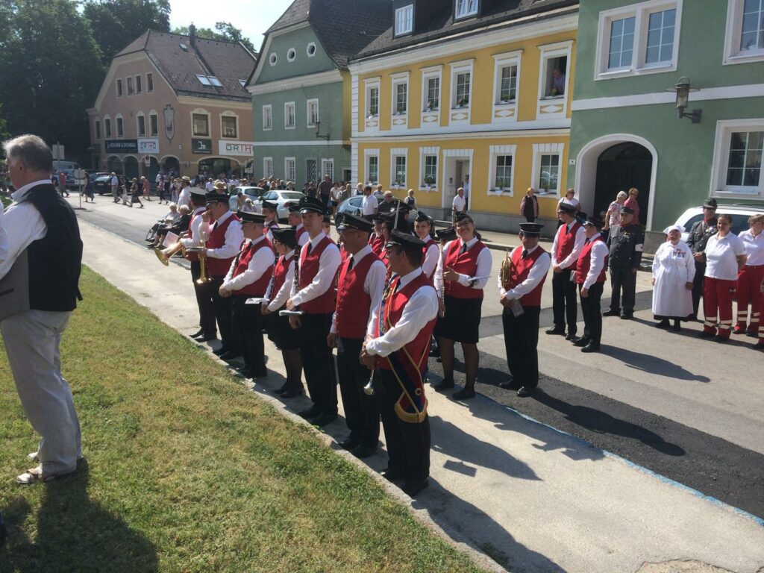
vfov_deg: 48.2
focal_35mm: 29
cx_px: 382
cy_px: 286
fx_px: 640
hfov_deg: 61.7
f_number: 2.2
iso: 32
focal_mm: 4.15
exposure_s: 1/1953
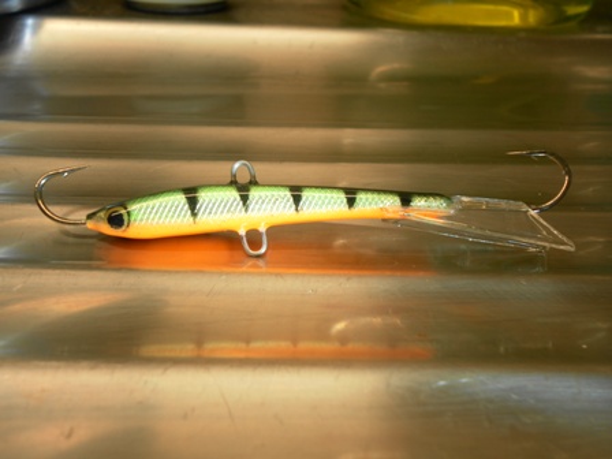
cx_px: 306
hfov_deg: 55.4
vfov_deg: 42.9
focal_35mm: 33
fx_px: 583
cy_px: 230
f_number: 3.5
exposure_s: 1/20
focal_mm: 5.8
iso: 80
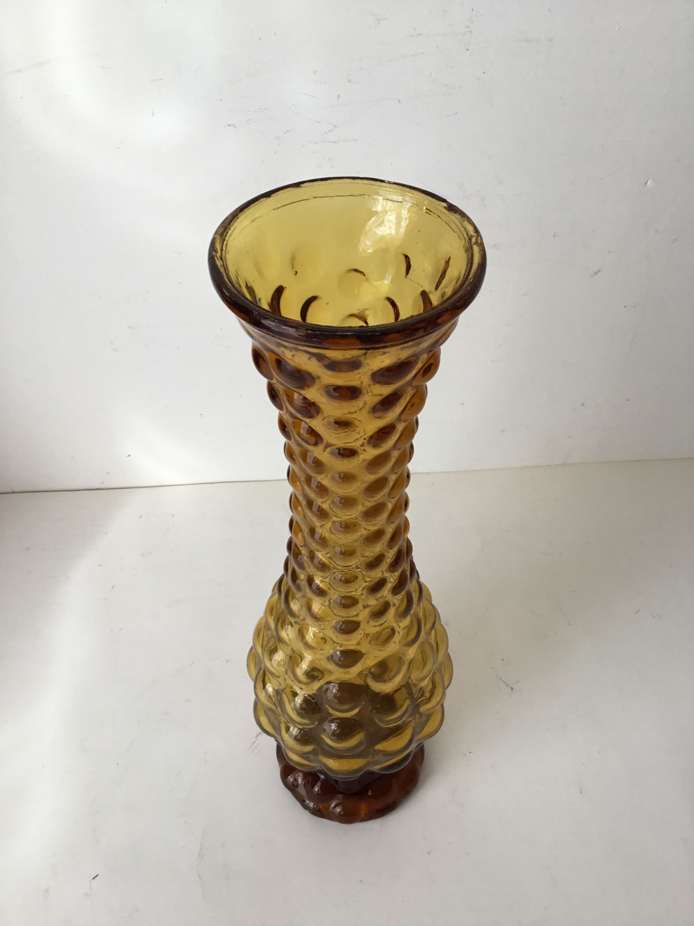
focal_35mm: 31
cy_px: 463
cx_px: 347
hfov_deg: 45.4
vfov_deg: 58.4
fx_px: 829
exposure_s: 1/50
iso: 32
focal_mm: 3.3
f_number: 2.4
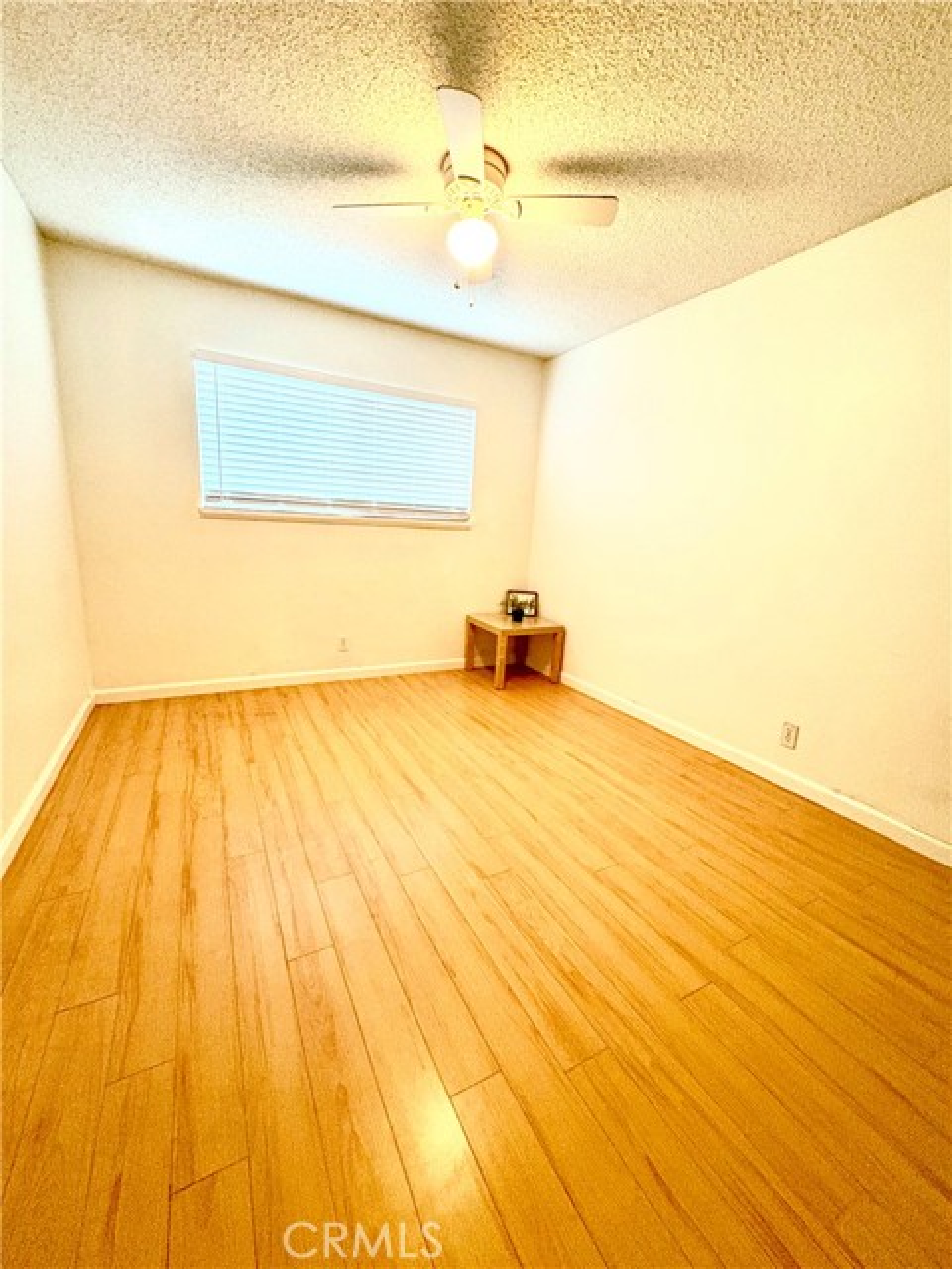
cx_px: 476
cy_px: 634
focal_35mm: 14
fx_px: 513
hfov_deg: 85.7
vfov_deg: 102.1
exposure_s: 1/60
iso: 640
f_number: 2.2
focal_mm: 2.22
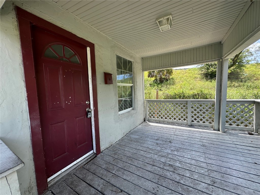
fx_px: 105
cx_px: 130
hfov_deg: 102.1
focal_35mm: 14
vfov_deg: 85.7
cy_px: 98
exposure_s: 1/332
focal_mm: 2.22
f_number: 2.2
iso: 40
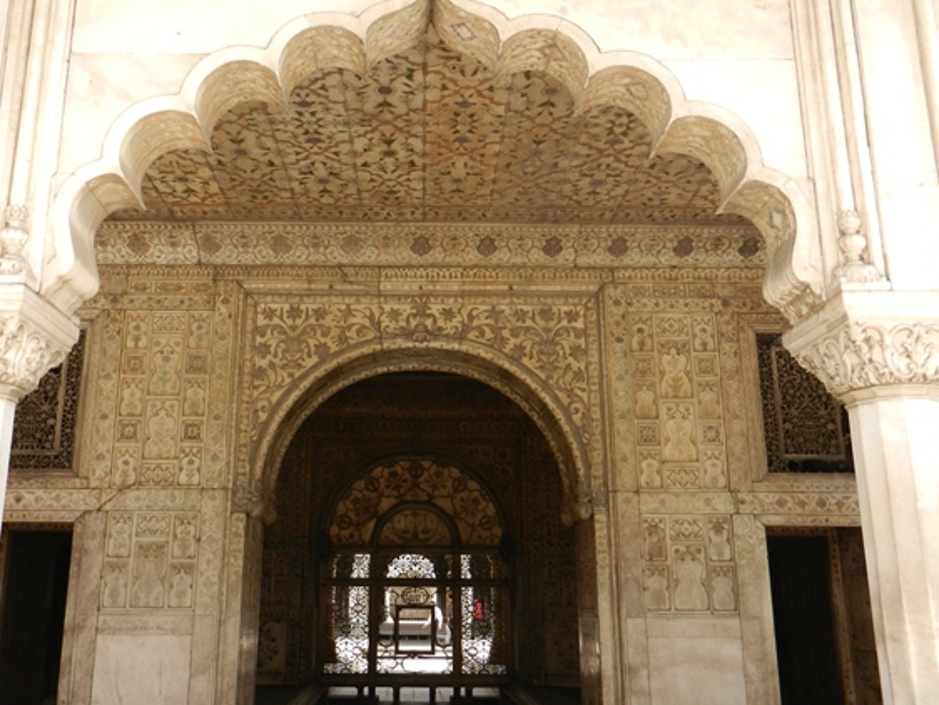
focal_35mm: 33
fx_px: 896
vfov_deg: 43.0
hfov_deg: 55.2
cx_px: 414
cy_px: 363
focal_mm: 5.1
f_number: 3.6
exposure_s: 1/400
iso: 160
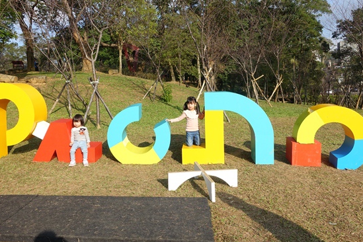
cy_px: 101
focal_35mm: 28
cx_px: 171
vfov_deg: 46.2
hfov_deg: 65.4
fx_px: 282
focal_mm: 8.8
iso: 125
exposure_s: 1/320
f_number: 5.6
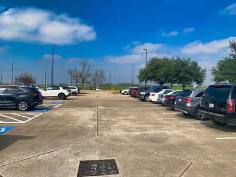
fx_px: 177
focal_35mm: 26
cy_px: 88
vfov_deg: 53.1
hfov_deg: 67.3
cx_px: 118
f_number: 1.8
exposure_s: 1/3185
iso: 25
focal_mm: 4.25
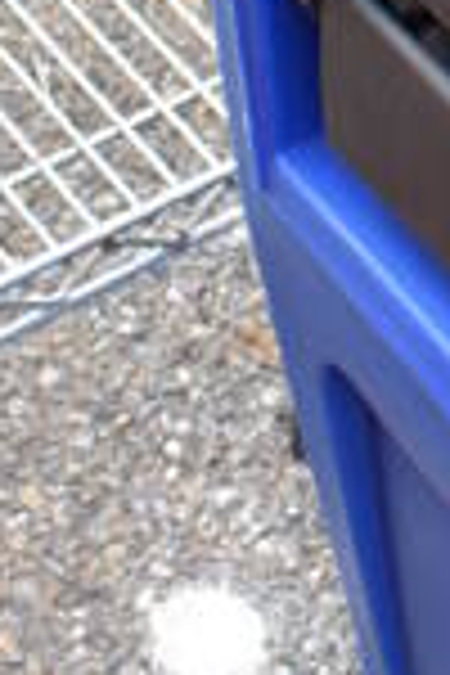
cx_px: 1071
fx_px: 3075
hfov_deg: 7.8
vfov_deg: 11.2
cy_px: -749
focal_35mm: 164
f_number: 5.6
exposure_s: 1/125
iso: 360
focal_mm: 18
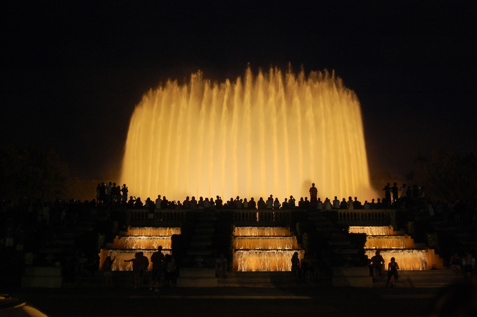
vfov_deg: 34.2
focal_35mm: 39
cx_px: 238
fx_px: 516
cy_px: 158
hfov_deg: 49.6
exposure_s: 1/30
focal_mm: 26
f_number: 4
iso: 720
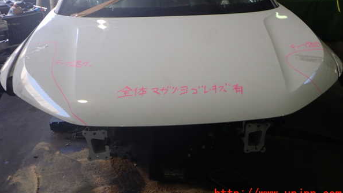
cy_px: 72
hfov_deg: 59.5
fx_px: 300
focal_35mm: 33
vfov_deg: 35.4
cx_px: 172
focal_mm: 5.4
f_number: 2.3
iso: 200
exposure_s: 1/125
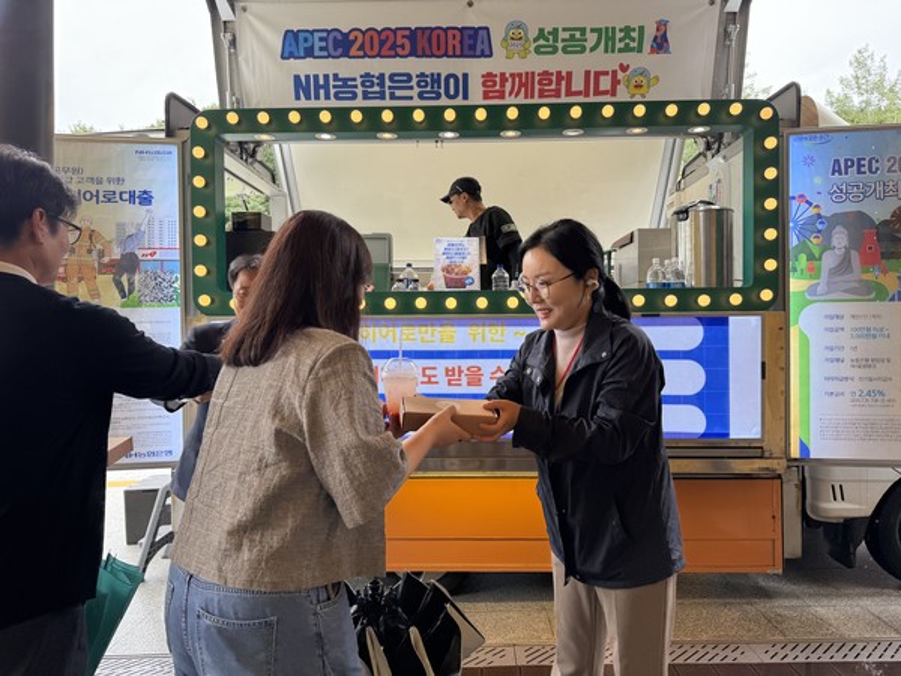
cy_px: 338
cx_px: 450
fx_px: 625
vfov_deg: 56.8
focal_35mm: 24
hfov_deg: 71.6
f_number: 1.78
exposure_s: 1/283
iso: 80
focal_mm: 6.76
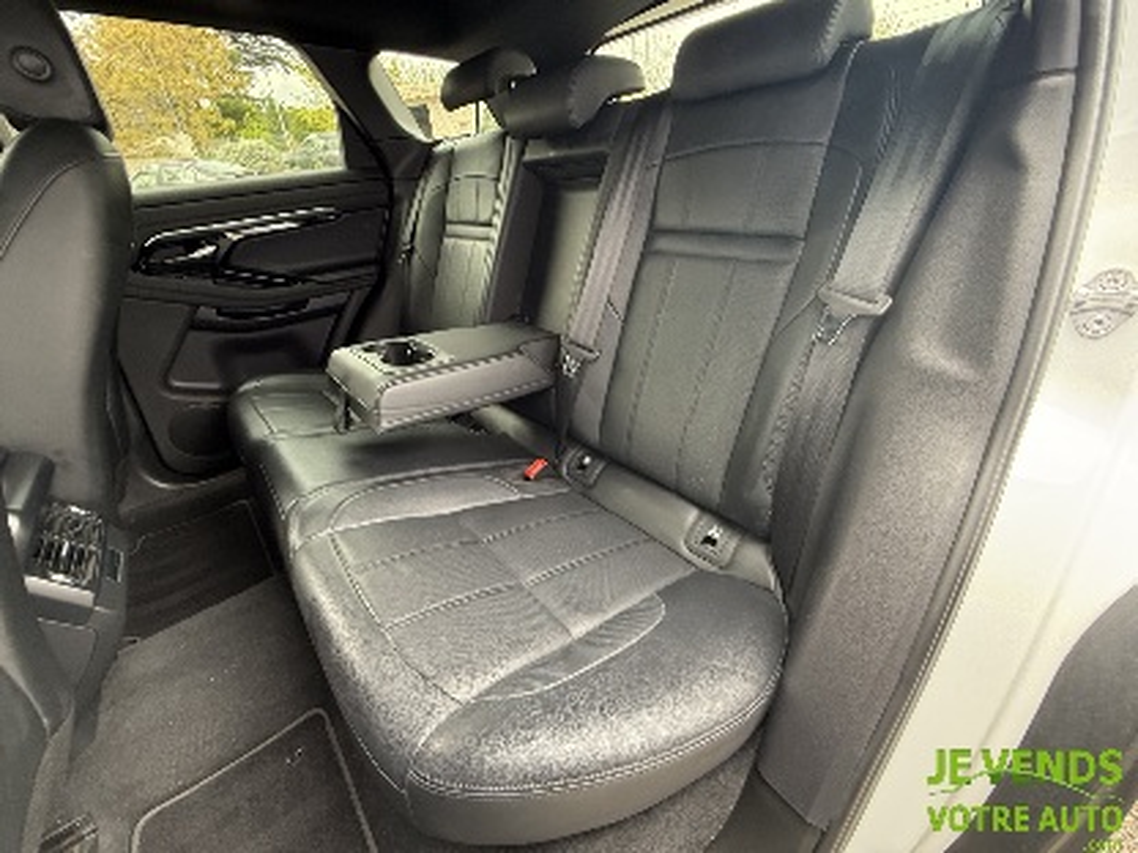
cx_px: 569
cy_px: 426
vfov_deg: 85.7
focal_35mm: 14
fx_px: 460
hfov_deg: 102.1
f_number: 2.2
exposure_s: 1/66
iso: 320
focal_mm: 2.22
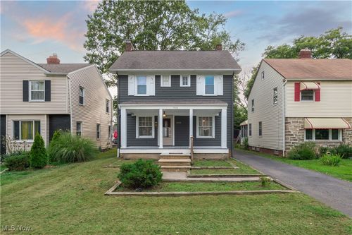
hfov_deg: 84.0
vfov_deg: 61.9
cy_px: 118
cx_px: 176
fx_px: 195
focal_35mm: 20
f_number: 9
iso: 200
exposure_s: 1/125
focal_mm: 20
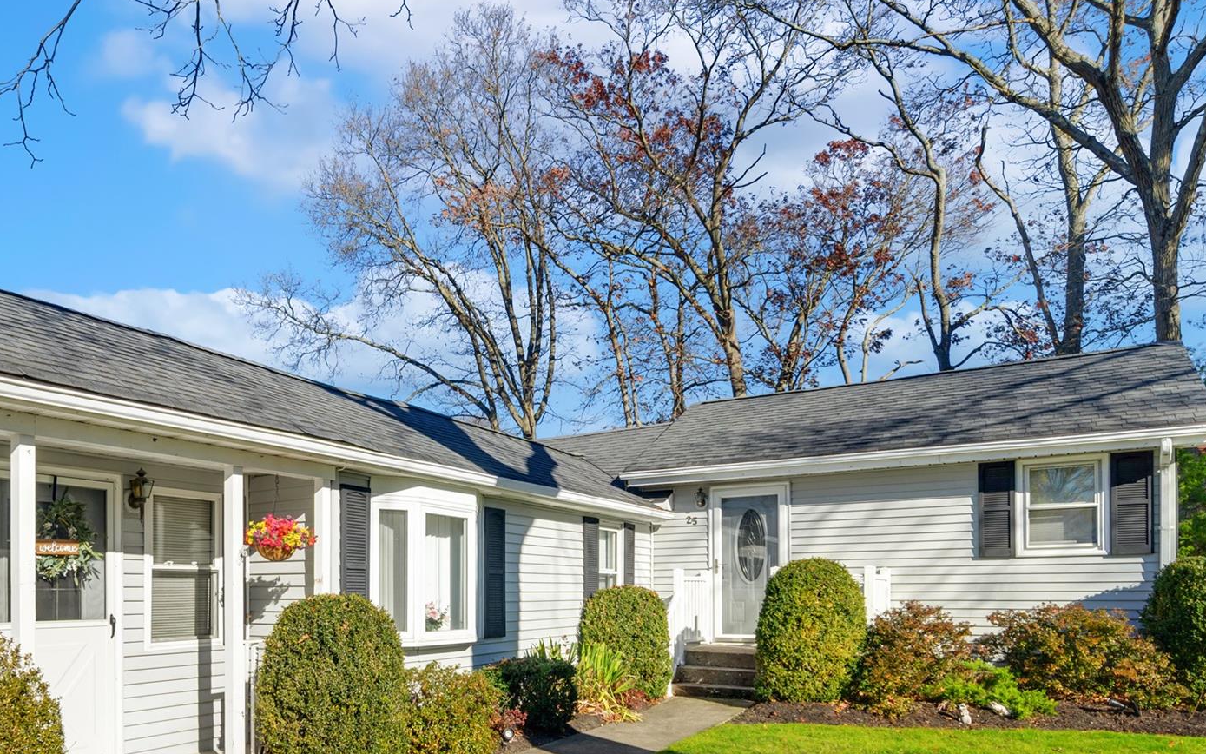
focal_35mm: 25
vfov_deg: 48.1
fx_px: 813
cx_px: 440
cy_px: 552
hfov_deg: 71.7
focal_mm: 11
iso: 200
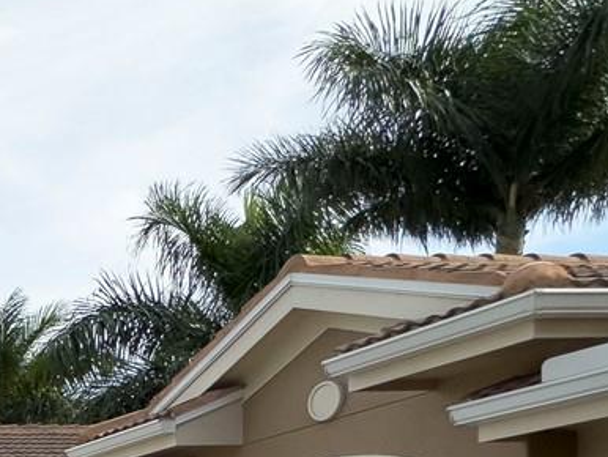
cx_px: -491
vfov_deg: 21.4
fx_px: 1019
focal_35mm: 58
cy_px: 676
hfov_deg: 21.4
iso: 50
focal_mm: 2.22
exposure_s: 1/2200
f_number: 2.2
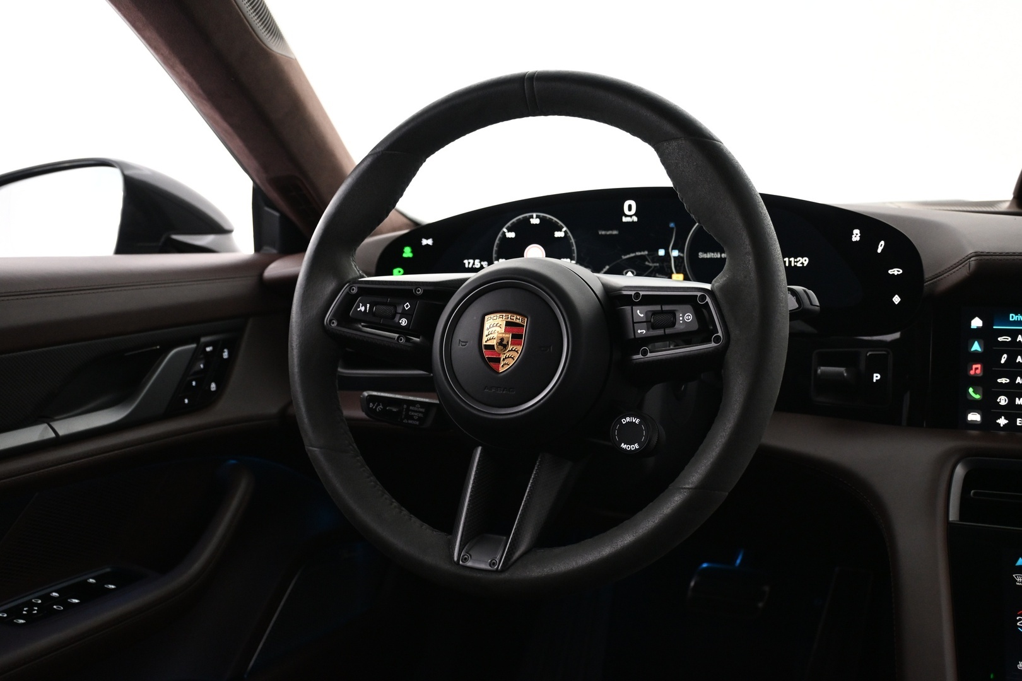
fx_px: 915
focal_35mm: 32
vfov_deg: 40.8
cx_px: 511
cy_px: 340
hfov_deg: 58.3
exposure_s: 1/25
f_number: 4
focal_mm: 21.5
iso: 1600
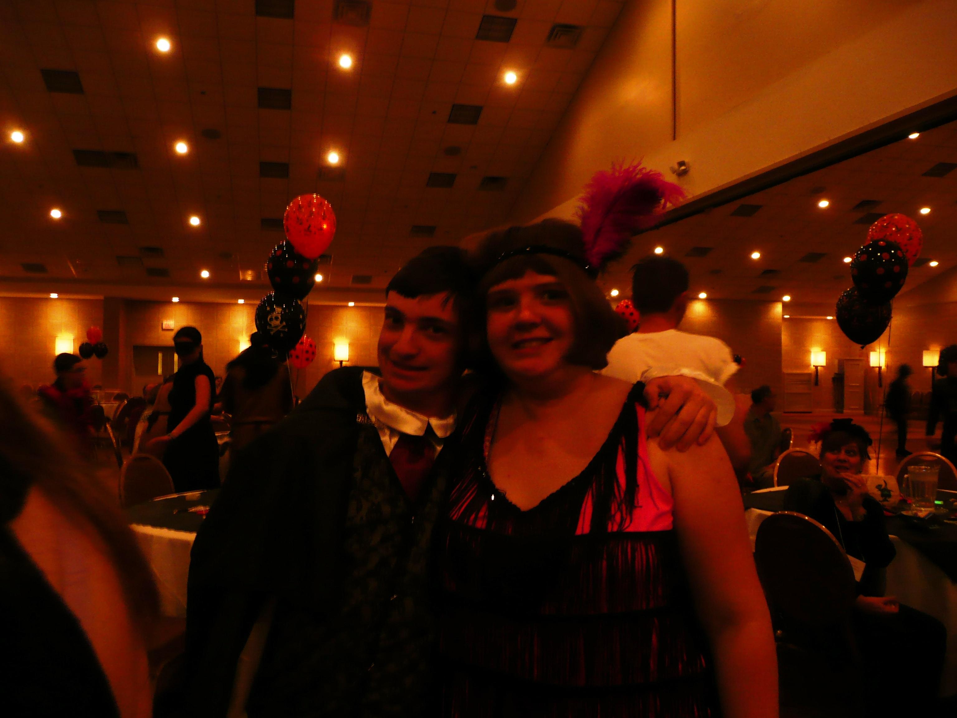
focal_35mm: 28
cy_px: 359
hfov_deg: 63.4
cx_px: 478
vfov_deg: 49.7
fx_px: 774
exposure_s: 1/8
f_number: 3.3
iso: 200
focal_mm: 4.6
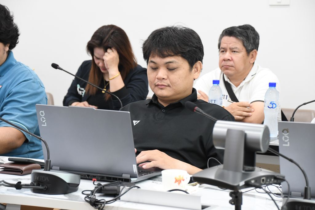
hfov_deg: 17.1
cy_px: 105
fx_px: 1050
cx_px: 158
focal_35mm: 120
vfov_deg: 11.4
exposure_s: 1/30
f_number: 5.3
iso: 1600
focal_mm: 80
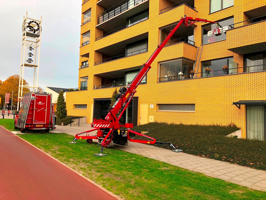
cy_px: 100
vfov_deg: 49.7
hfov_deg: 63.4
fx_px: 215
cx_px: 133
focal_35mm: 28
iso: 20
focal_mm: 3.99
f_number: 1.8
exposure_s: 1/249
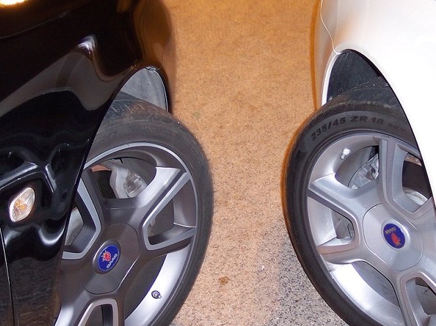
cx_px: 260
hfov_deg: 31.1
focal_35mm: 62
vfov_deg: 23.6
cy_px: 136
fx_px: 780
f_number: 2.8
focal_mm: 8
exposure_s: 1/2
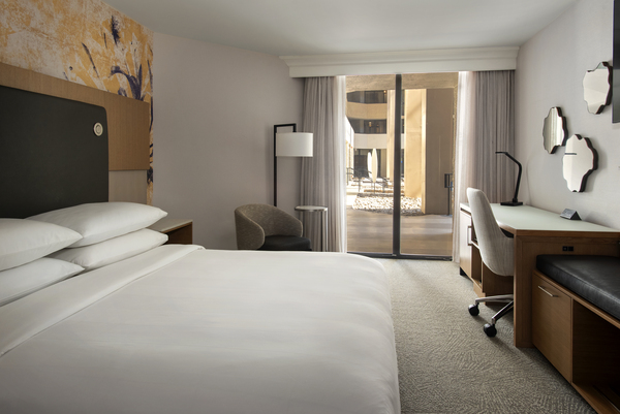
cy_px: 207
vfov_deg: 53.2
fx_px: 414
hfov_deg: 73.7
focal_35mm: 24
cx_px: 310
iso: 400
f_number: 11
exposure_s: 1
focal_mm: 24
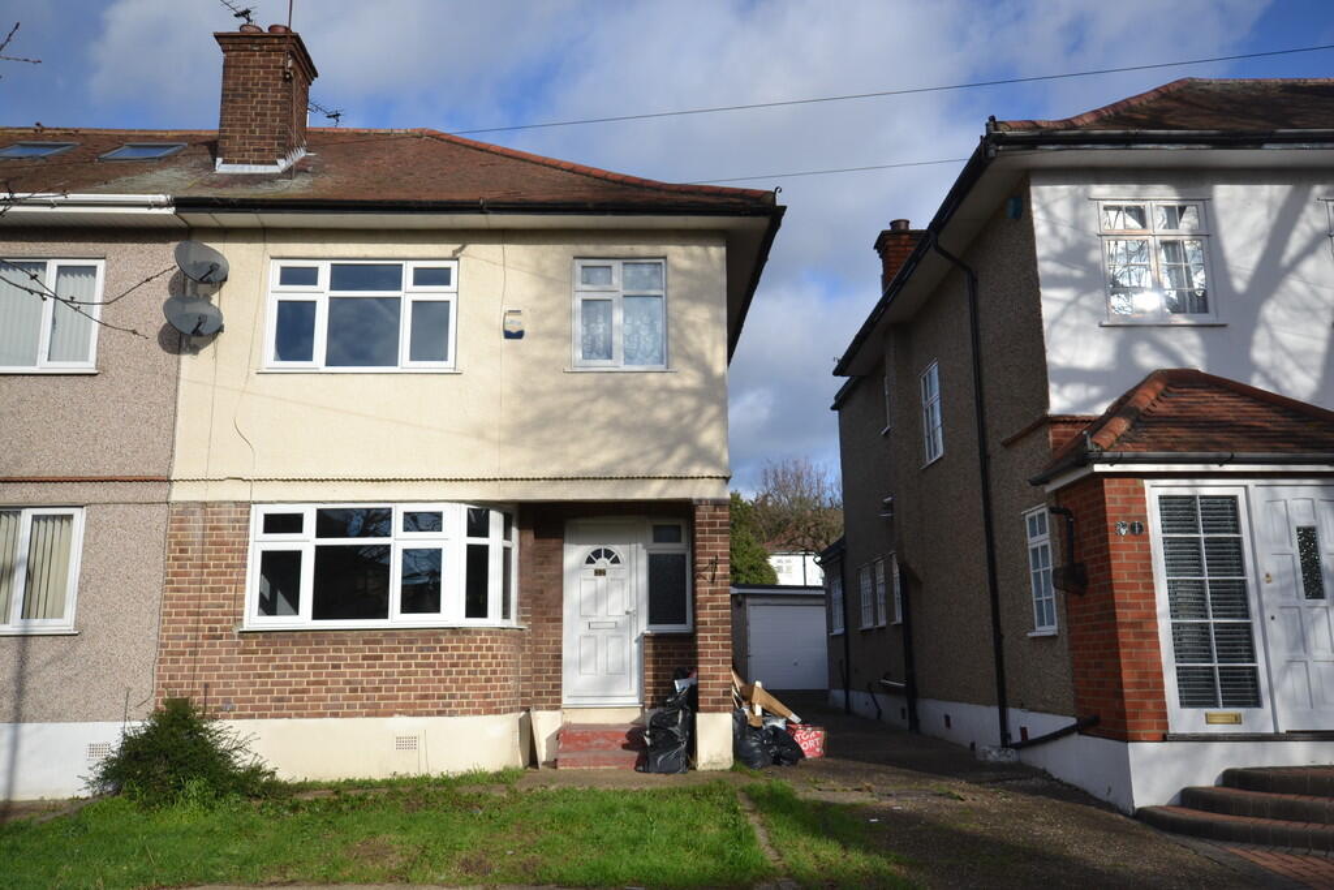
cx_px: 667
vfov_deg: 43.6
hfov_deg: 61.9
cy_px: 445
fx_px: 1112
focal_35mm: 30
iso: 100
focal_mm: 20
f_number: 8
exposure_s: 1/250
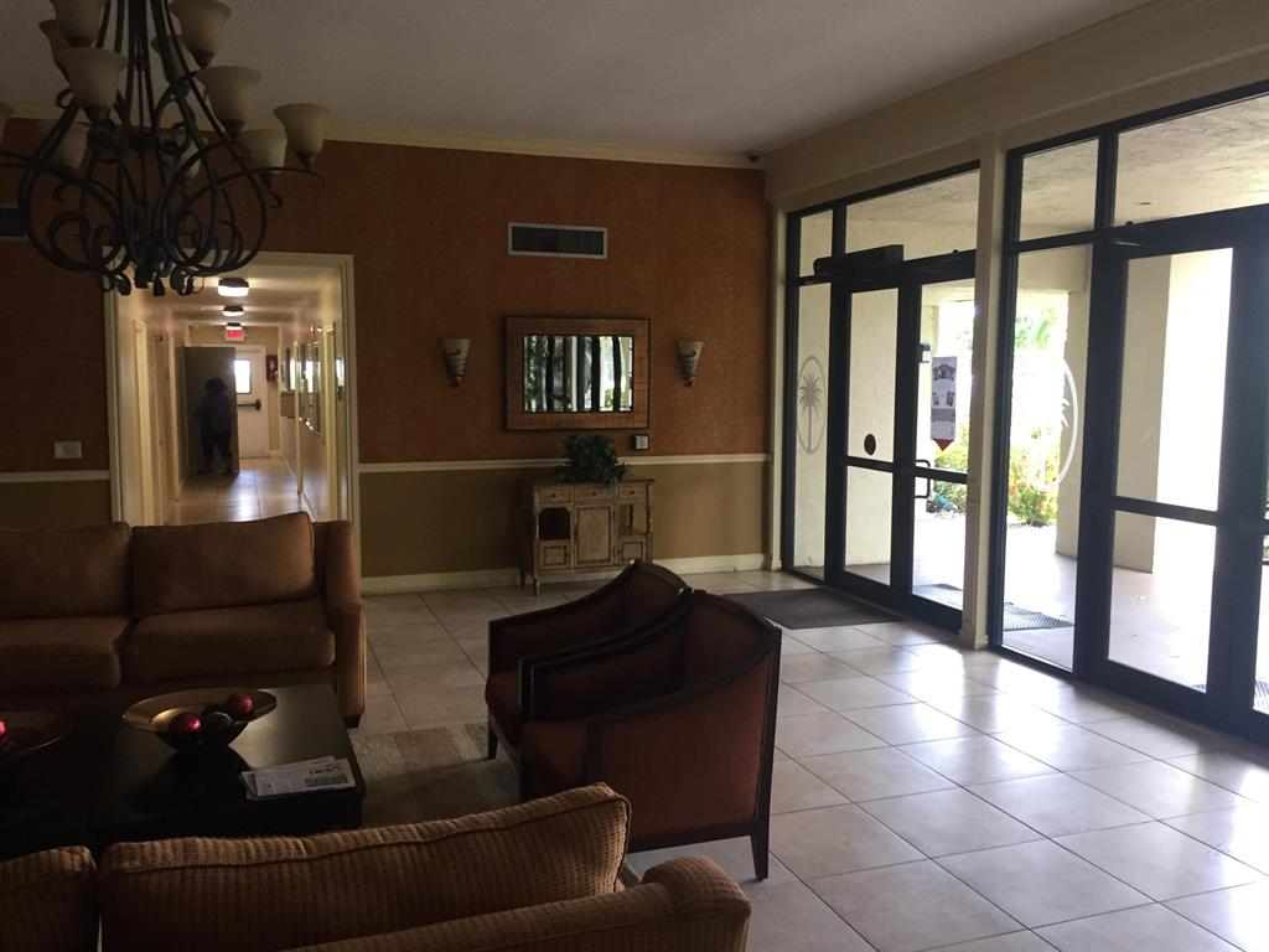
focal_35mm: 29
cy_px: 476
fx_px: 1063
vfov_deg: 48.2
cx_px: 634
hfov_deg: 61.7
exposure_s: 1/30
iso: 64
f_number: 2.2
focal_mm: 4.15
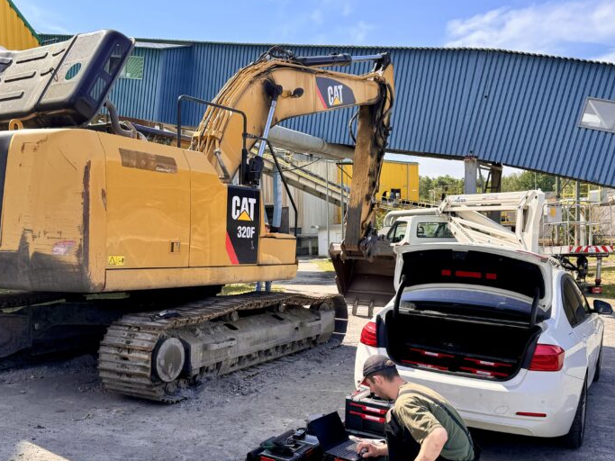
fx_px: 639
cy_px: 281
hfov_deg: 51.3
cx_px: 282
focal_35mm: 36
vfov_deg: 39.4
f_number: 1.78
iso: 80
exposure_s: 1/2415
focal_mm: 6.76
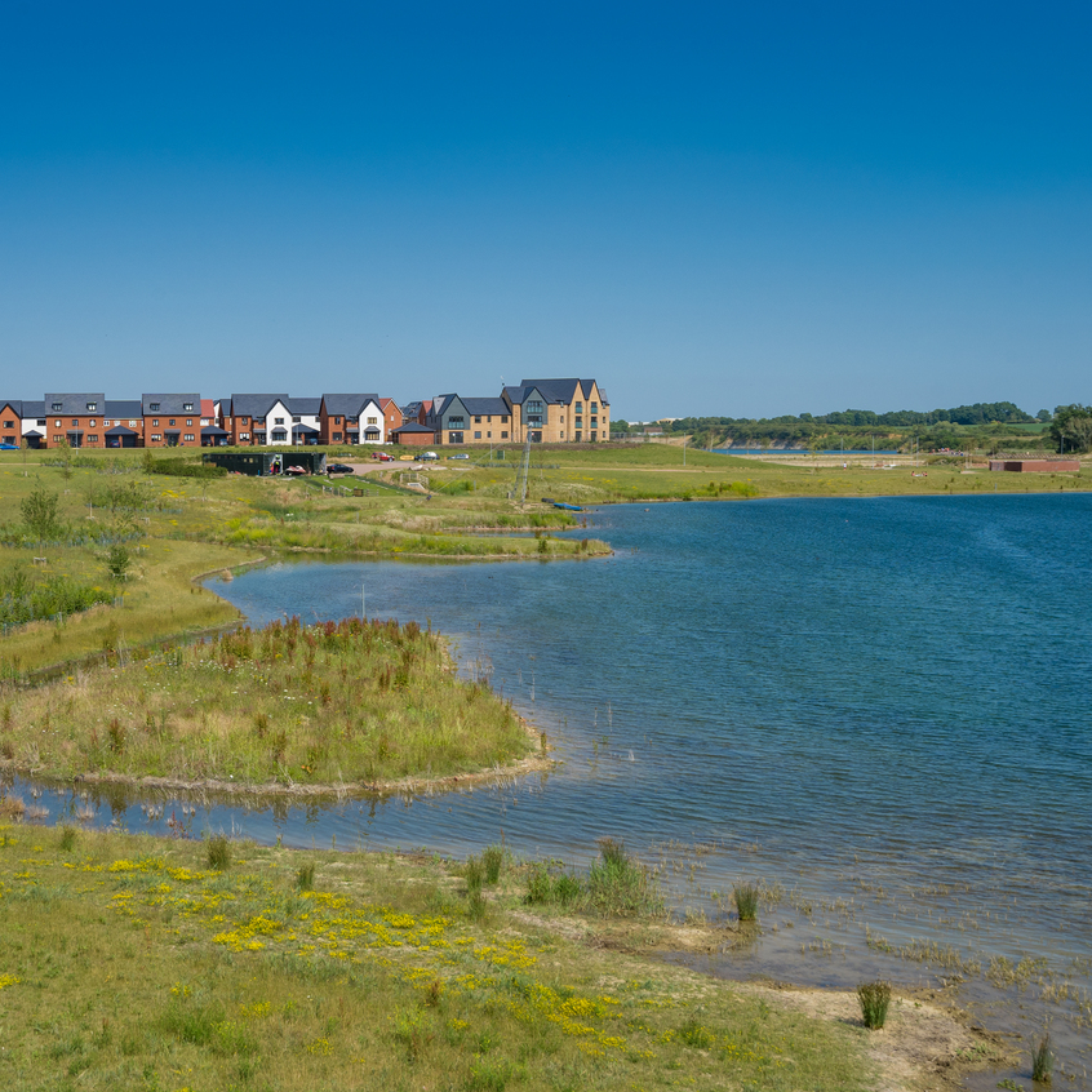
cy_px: 548
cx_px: 475
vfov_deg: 37.6
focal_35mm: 45
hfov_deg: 37.5
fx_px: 1606
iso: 200
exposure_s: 1/320
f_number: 11
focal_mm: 35
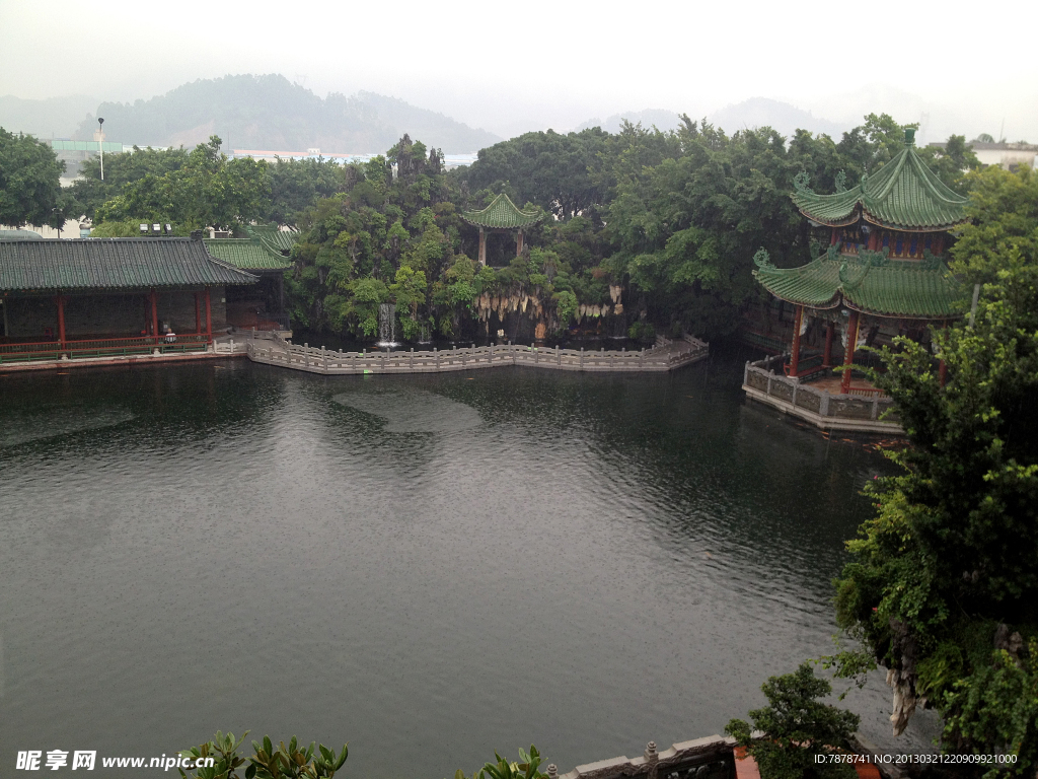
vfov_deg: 40.7
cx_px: 519
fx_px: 1050
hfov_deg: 52.6
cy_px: 390
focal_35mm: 35
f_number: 2.4
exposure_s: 1/159
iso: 64
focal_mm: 4.28
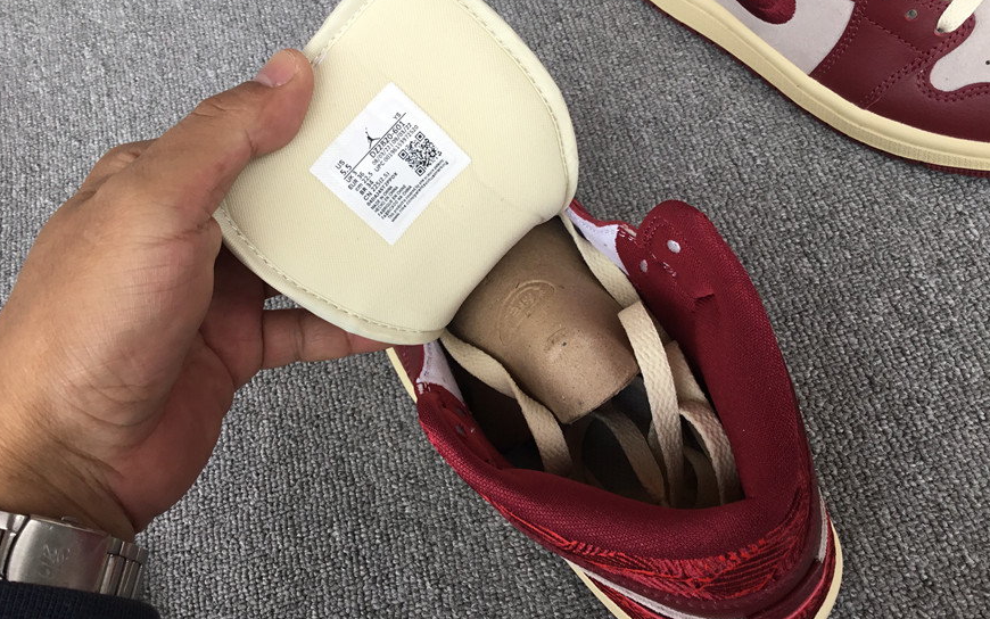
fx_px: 917
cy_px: 258
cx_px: 488
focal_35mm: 34
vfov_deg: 37.2
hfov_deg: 56.7
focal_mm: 3.3
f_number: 2.4
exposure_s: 1/50
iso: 32
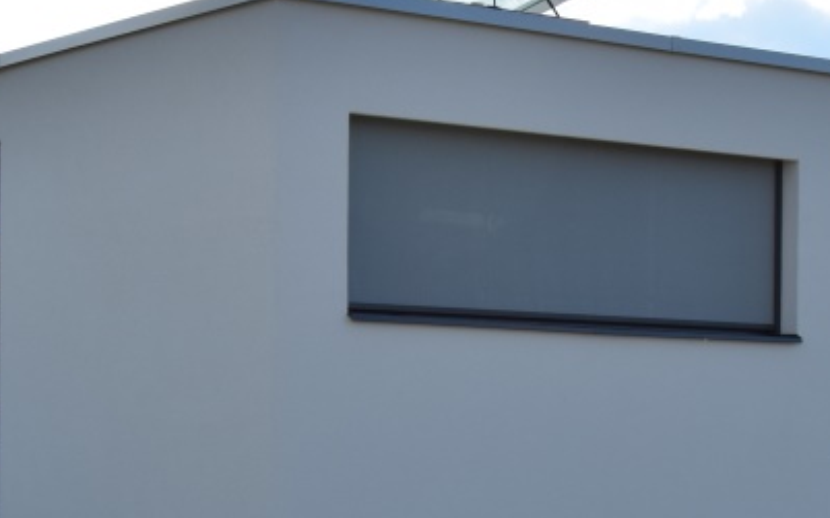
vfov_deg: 11.3
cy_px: 510
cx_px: 510
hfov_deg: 18.1
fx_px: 2601
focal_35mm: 115
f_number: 10
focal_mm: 24
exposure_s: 1/400
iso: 200
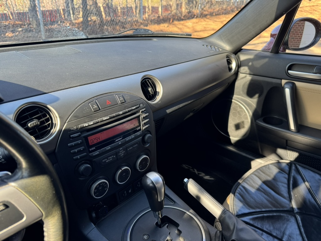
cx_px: 160
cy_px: 120
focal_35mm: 24
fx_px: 223
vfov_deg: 56.8
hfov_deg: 71.6
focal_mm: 6.76
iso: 100
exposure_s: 1/121
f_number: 1.78
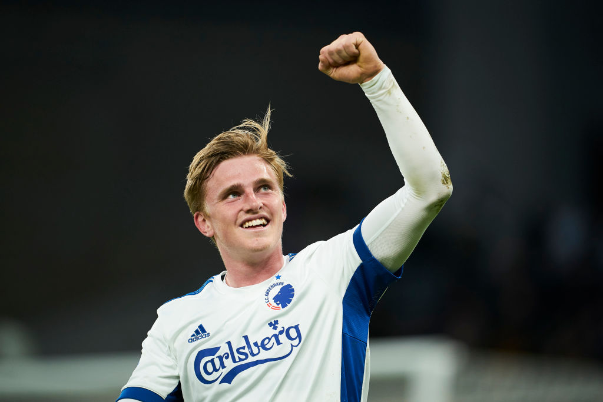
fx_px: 6700
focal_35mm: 400
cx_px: 302
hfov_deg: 5.2
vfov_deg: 3.4
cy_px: 201
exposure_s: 1/1600
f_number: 2.8
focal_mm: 400
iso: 2000
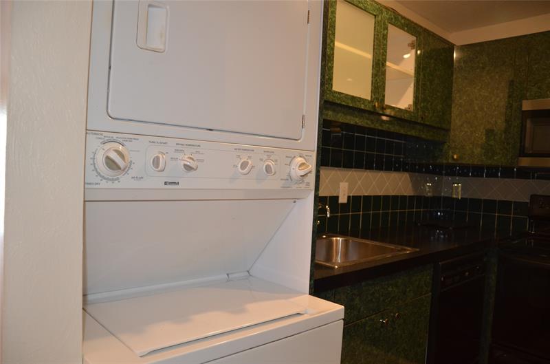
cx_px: 275
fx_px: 411
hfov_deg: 67.5
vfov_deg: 47.7
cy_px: 182
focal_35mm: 27
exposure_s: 1/60
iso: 800
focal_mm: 18
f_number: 3.5
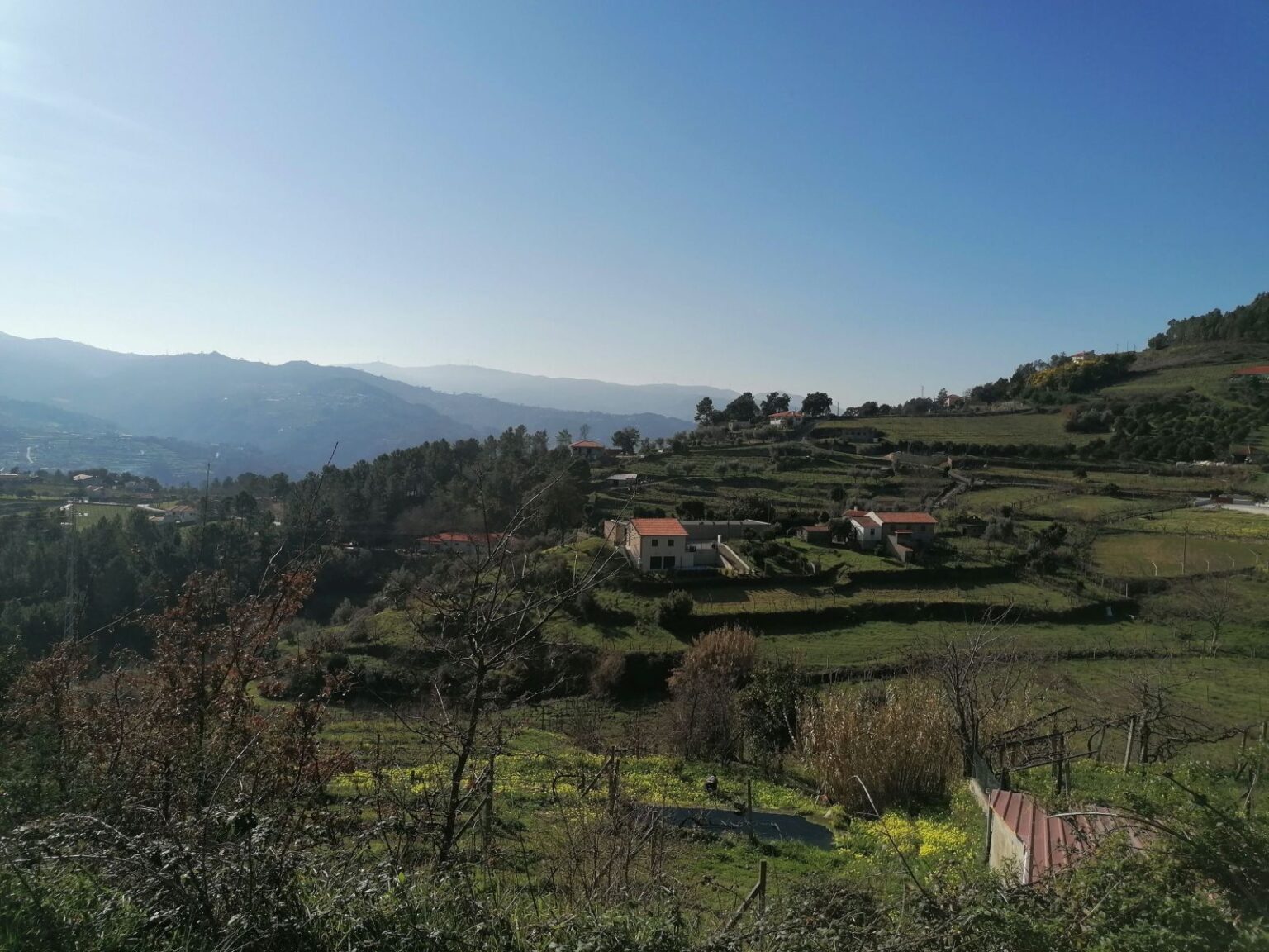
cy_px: 476
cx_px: 634
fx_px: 990
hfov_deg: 65.3
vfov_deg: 51.4
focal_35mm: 27
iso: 50
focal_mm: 4.75
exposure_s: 1/2770
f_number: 1.8
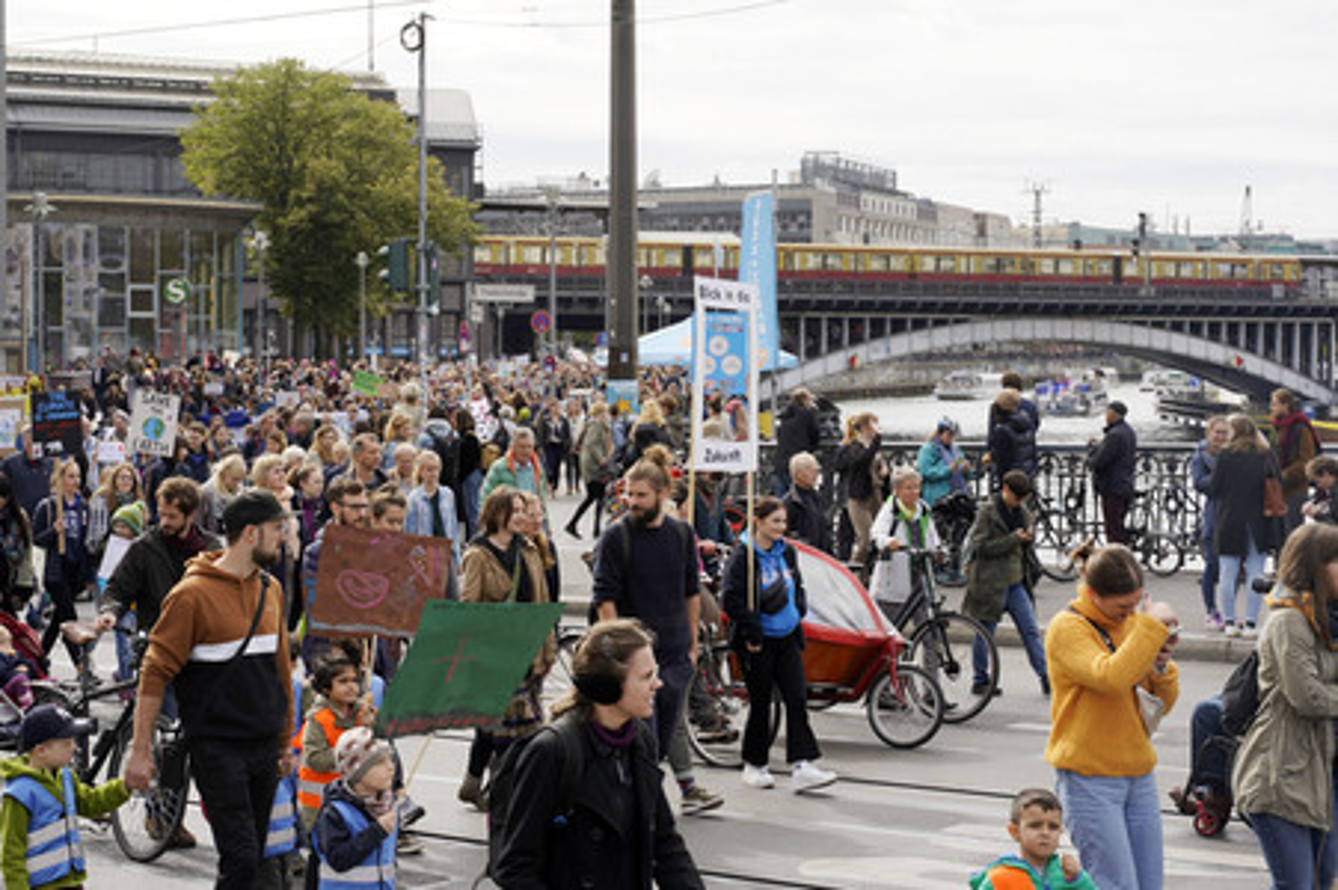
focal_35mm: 75
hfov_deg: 27.0
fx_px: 2785
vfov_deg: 18.2
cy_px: 445
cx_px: 669
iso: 160
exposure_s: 1/160
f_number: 11
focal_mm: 75
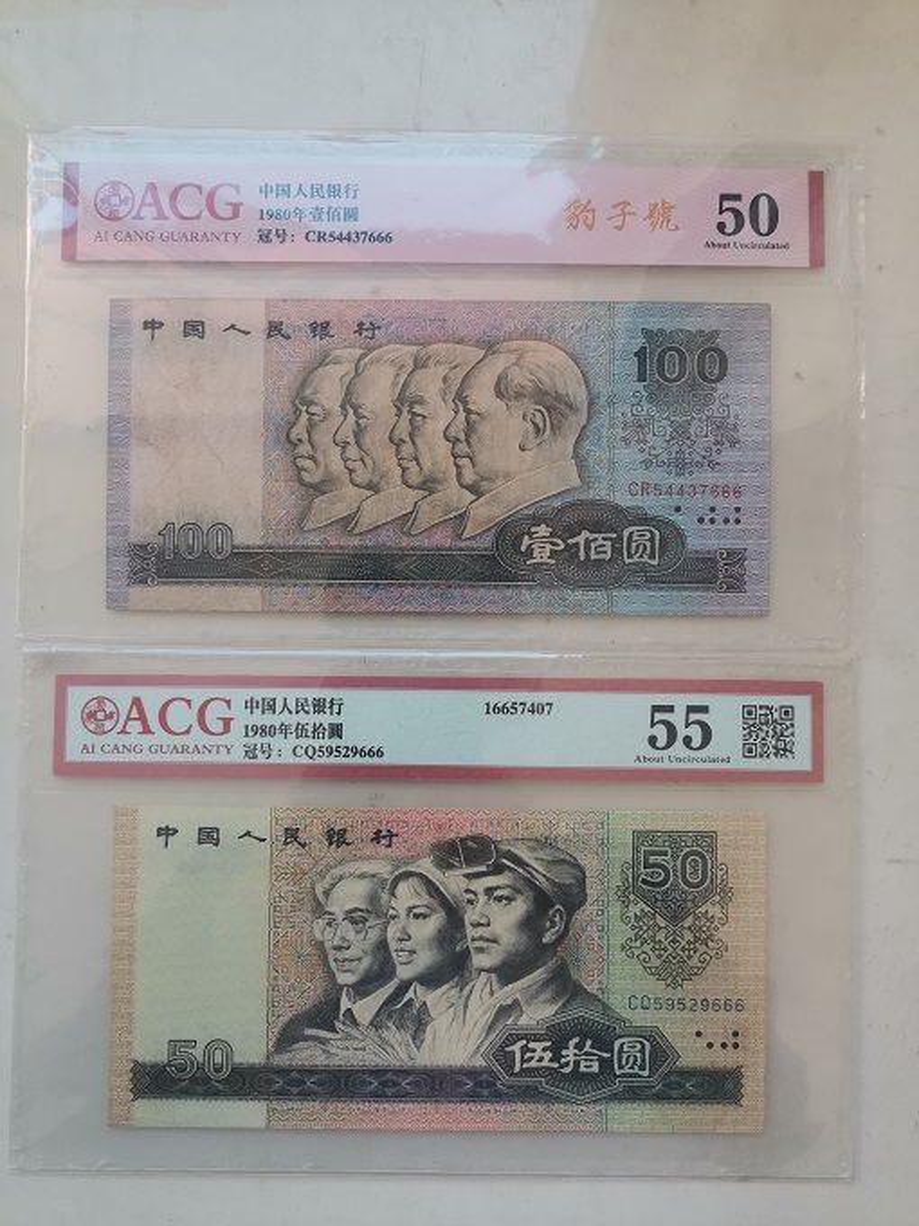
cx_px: 460
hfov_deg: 53.1
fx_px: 920
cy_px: 613
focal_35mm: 26
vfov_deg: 67.3
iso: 125
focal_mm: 5.5
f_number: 1.8
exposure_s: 1/100
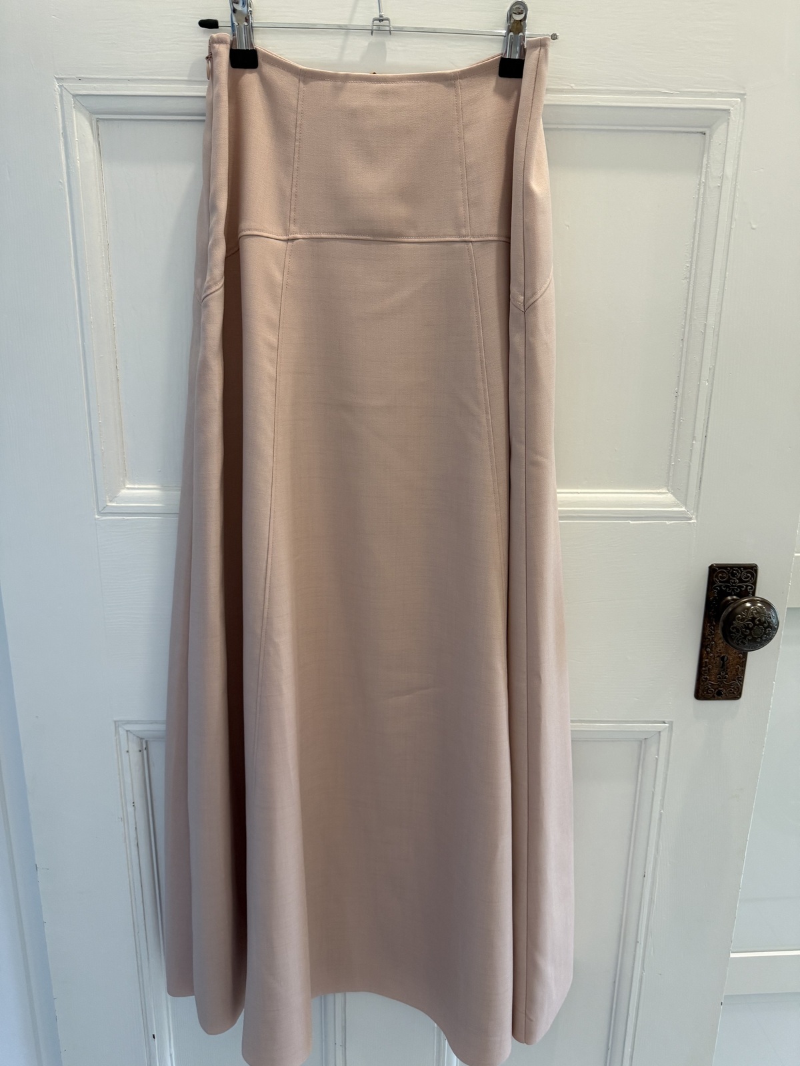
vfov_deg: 71.6
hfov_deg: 56.8
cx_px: 400
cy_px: 533
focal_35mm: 24
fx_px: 740
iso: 200
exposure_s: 1/100
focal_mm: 6.76
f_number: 1.78
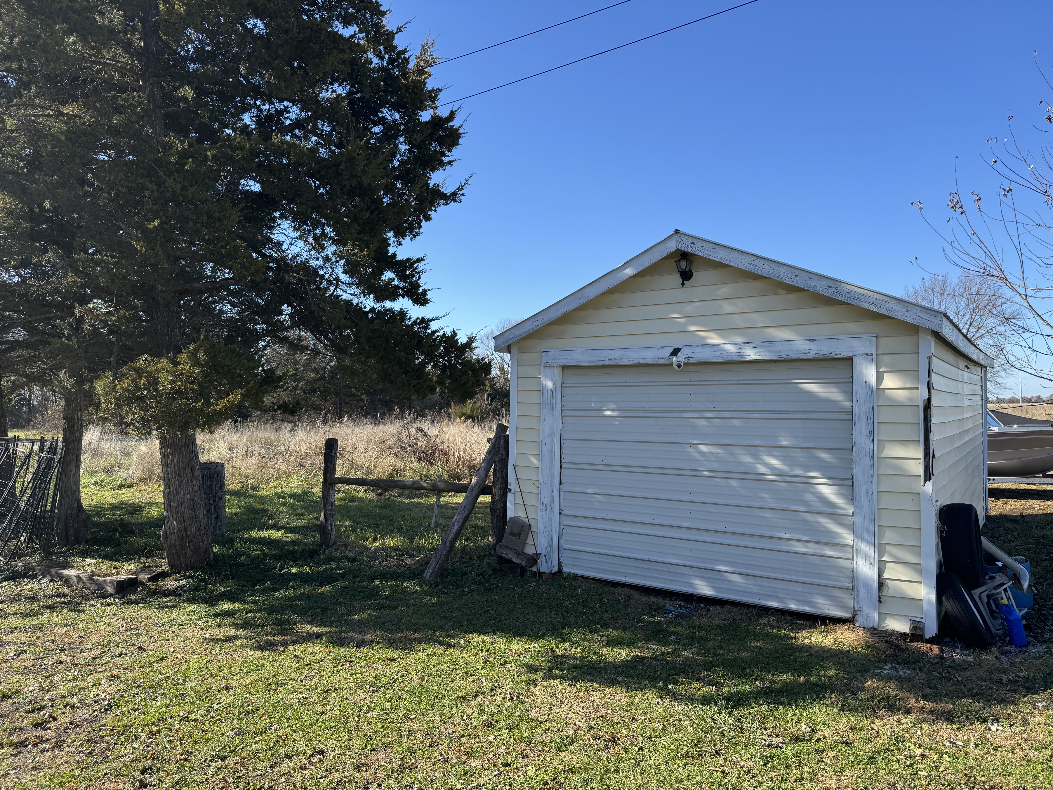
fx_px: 730
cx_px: 526
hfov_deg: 71.6
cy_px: 395
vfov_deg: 56.8
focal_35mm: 24
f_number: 1.78
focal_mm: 6.76
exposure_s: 1/2415
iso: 80
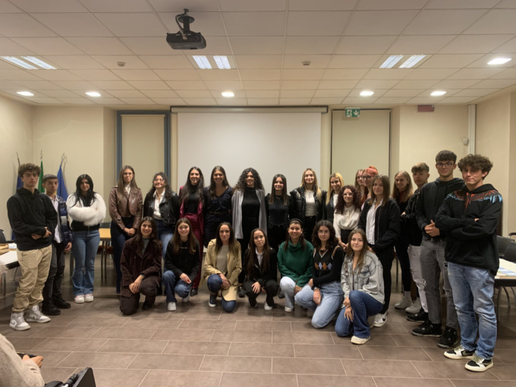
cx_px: 258
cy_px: 194
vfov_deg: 53.1
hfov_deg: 67.3
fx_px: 388
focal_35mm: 26
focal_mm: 4.25
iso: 250
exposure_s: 1/50
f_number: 1.8
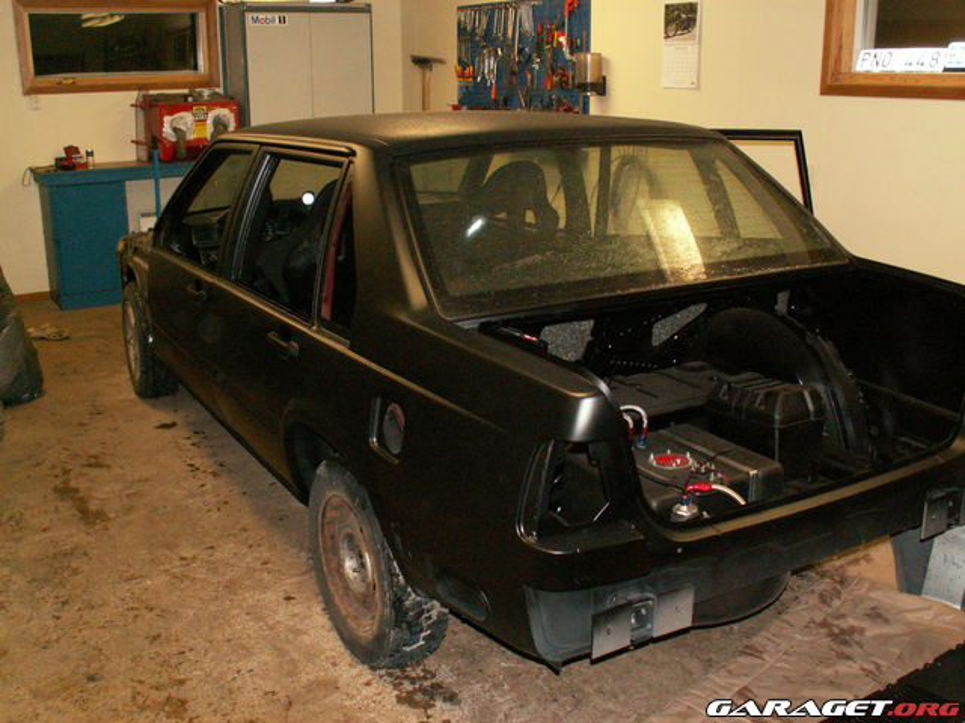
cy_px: 362
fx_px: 976
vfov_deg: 40.7
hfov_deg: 52.6
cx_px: 482
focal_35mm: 35
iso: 160
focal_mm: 5.86
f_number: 2.8
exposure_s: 1/40
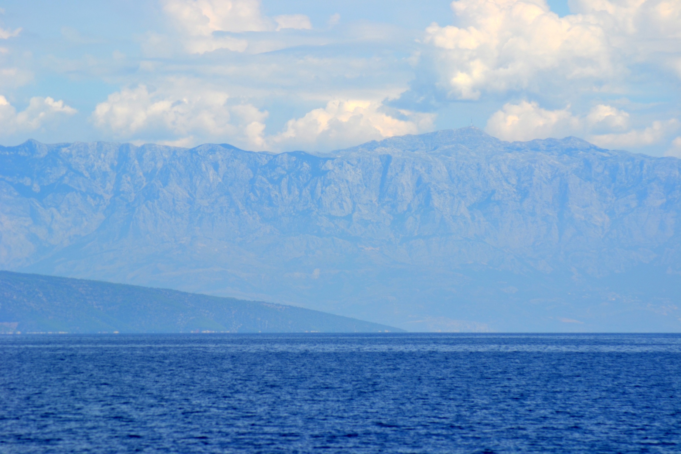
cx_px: 340
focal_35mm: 202
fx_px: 3831
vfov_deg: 6.8
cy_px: 227
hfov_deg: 10.2
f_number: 6.3
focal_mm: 135
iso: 100
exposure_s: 1/640
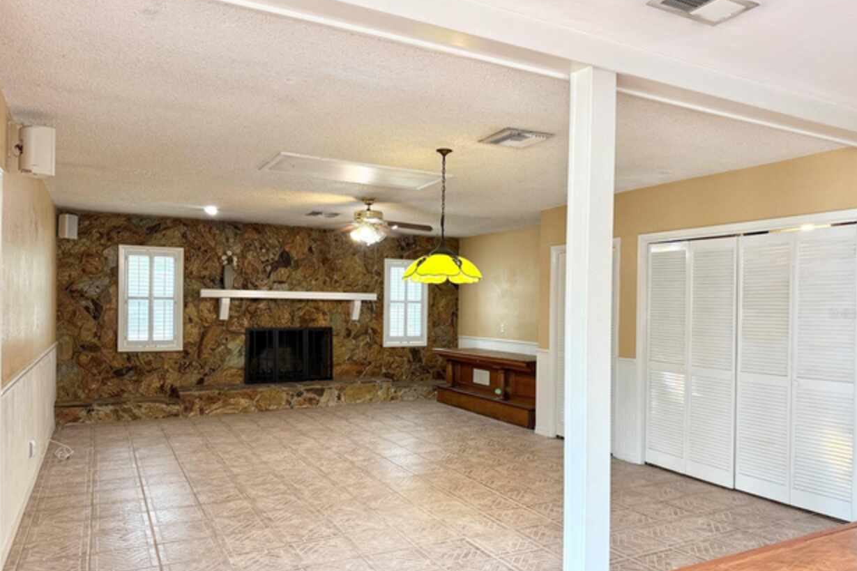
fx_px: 619
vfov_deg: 49.5
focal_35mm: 26
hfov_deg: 69.4
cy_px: 314
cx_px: 435
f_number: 1.78
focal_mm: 6.76
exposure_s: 1/60
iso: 160
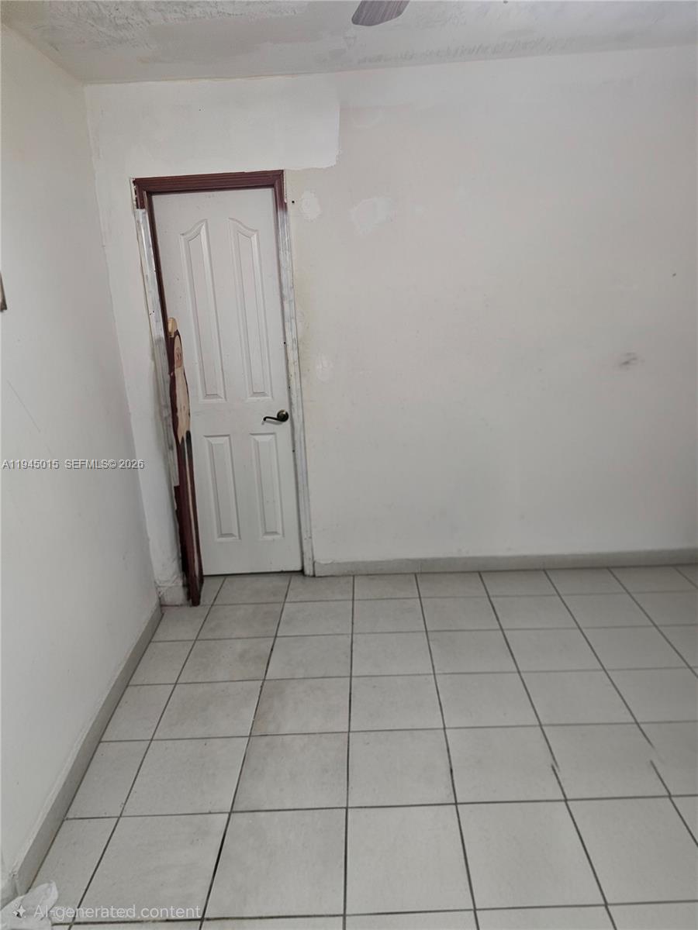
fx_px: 618
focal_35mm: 23
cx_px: 349
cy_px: 465
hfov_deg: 58.9
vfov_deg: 73.9
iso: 640
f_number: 1.7
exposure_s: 1/120
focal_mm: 6.3
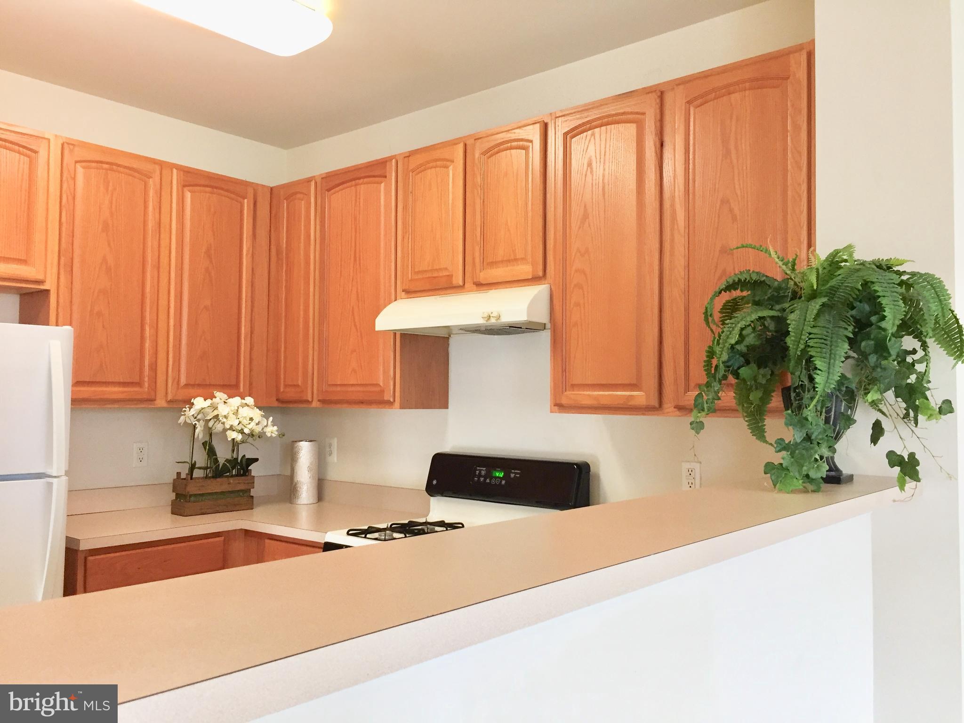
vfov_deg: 48.2
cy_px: 362
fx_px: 808
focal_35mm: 29
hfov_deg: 61.7
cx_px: 482
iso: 100
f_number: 2.2
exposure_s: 1/30
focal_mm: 4.15
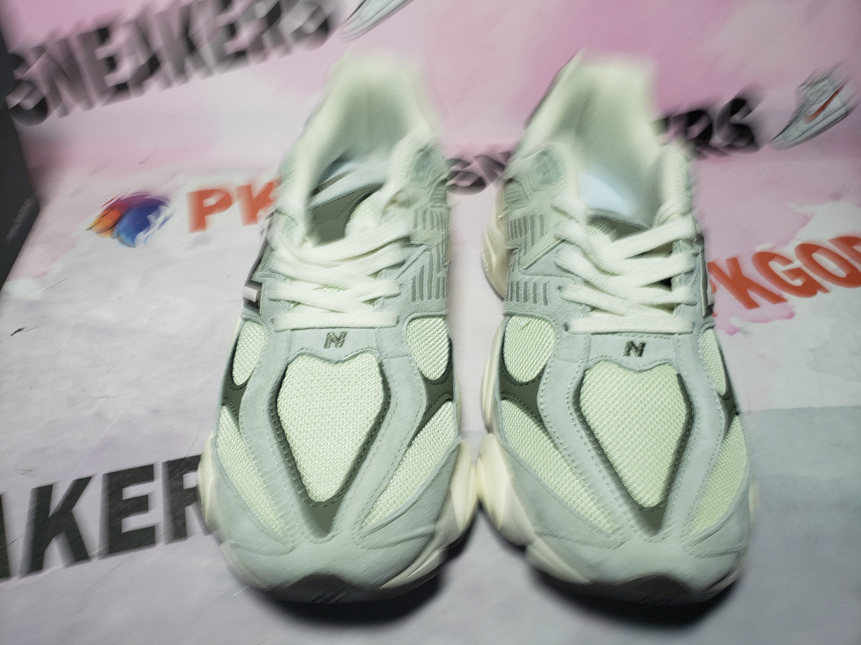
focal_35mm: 26
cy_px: 322
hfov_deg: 67.3
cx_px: 430
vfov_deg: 53.1
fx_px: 647
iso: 50
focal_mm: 4.3
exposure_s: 1/260
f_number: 2.4
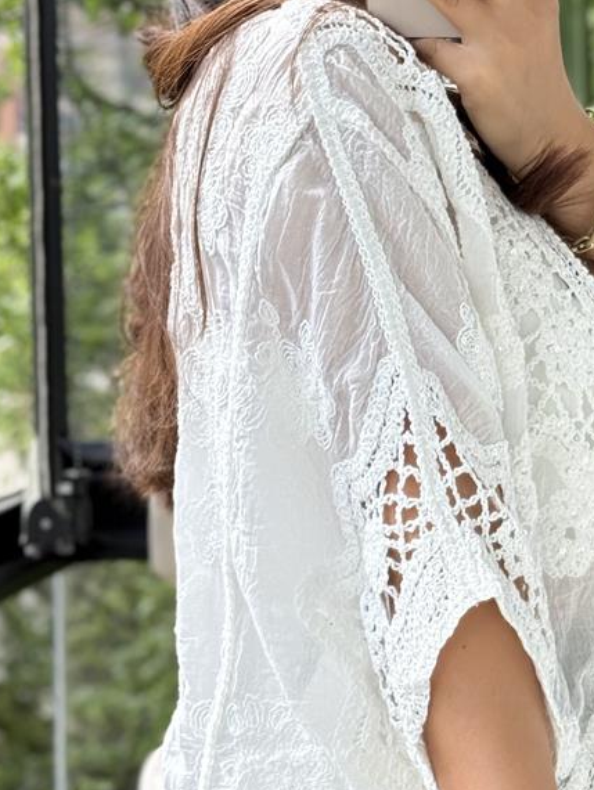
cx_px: 440
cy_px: 389
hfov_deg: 13.2
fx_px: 2560
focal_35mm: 112
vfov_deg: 17.6
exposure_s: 1/466
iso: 64
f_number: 1.78
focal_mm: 6.76
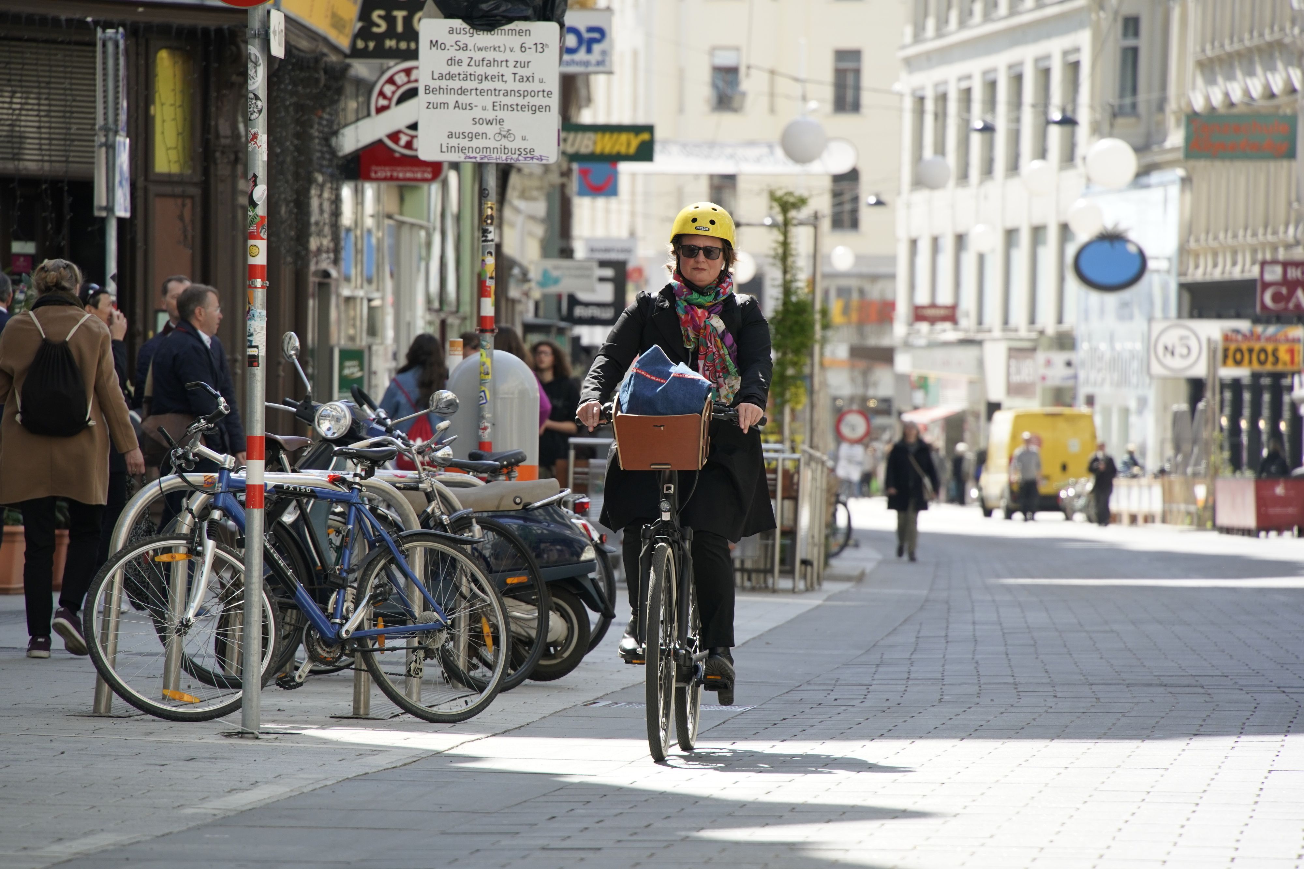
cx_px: 652
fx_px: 7244
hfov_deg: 10.3
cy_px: 434
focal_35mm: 200
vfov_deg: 6.9
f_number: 6.3
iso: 640
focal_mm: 200
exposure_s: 1/800
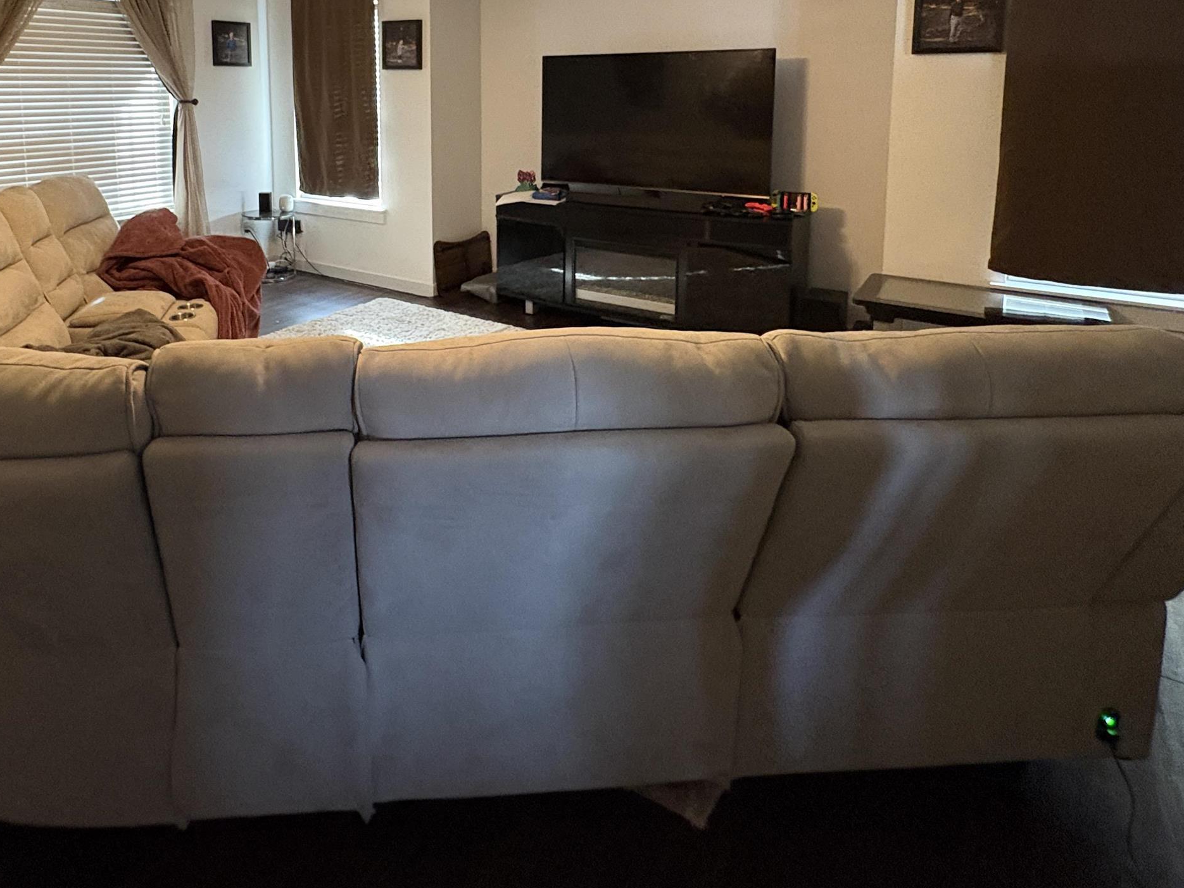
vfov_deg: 54.6
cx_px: 449
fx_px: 787
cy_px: 172
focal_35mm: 23
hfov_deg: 72.8
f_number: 2.2
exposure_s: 1/60
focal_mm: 2.22
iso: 640
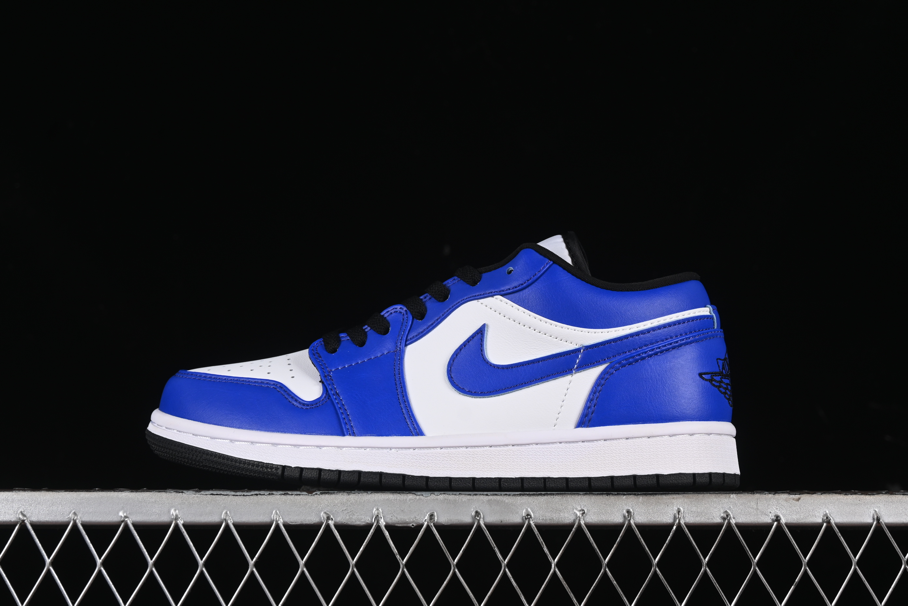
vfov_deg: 18.2
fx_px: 1892
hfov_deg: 27.0
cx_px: 454
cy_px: 303
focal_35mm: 75
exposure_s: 1/80
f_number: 8
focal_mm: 50
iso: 160
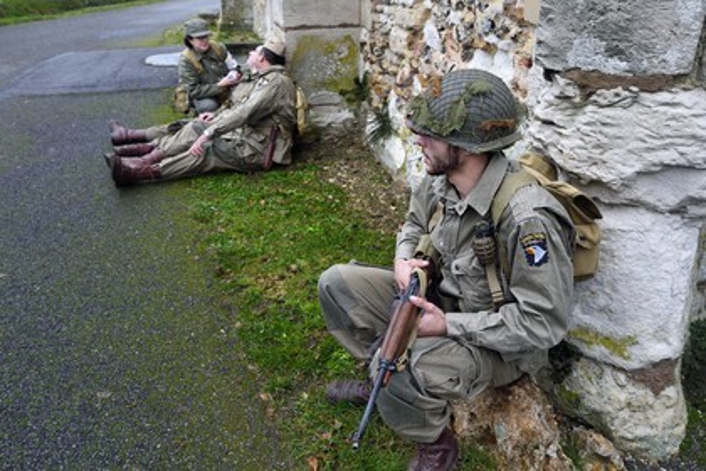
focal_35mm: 29
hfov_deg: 63.7
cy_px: 236
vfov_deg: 45.0
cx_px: 353
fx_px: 569
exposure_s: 1/100
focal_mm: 29
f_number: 5.6
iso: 800
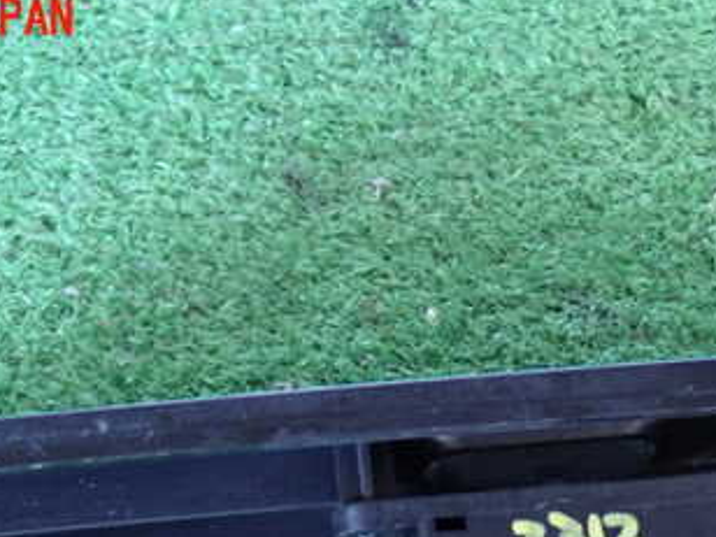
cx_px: 349
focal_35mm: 80
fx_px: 1655
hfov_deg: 24.4
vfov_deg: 18.1
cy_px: 514
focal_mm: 7.31
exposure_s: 1/30
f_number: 2.8
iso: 800
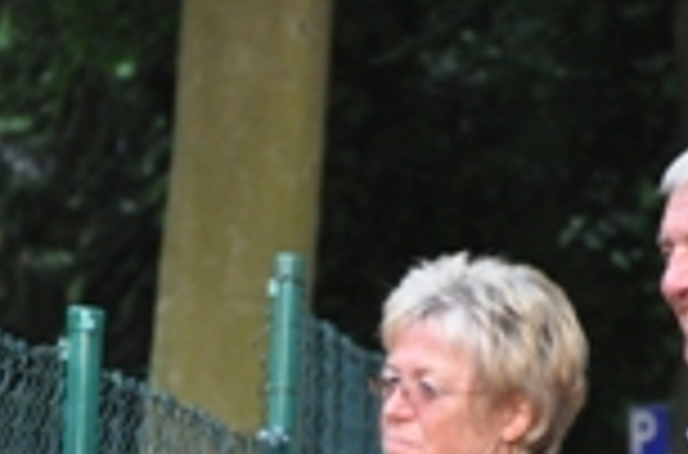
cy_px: 517
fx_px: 6296
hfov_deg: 6.2
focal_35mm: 330
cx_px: 549
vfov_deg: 4.1
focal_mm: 75
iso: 1600
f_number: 5.3
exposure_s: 1/30
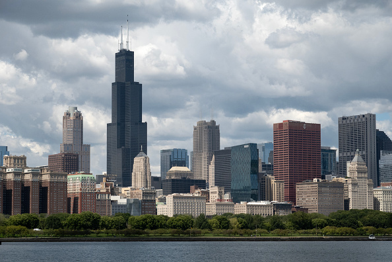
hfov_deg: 19.6
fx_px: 1132
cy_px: 131
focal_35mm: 104
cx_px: 196
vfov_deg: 13.2
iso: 400
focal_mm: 38.13
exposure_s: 1/1250
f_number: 8
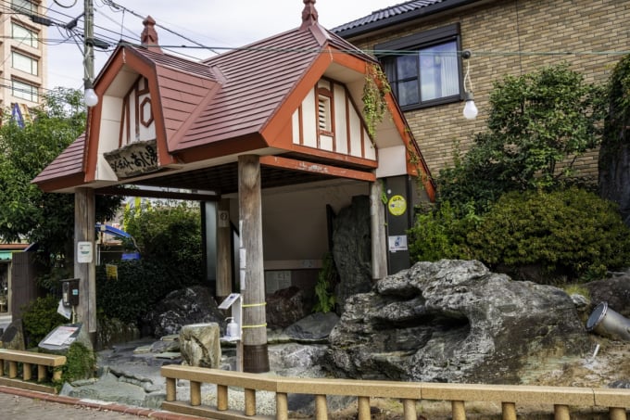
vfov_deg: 38.9
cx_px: 315
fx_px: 595
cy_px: 210
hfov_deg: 55.8
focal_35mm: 34
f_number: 8
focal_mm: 34
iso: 160
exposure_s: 1/160
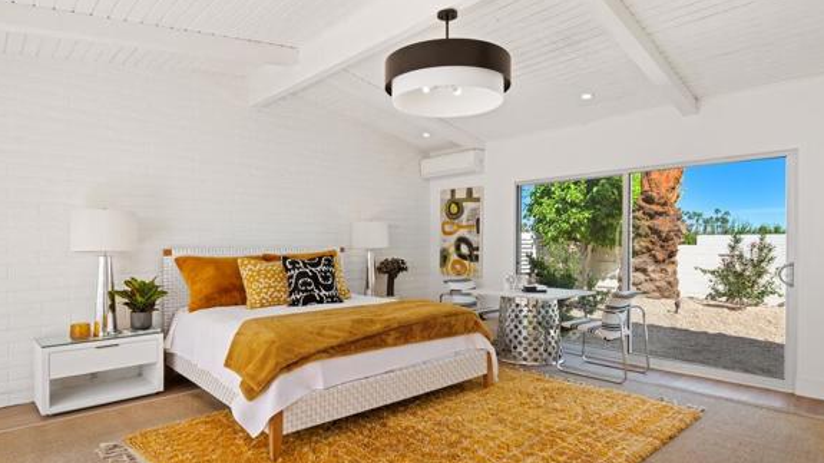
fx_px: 459
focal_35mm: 21
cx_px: 407
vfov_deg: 53.5
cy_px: 253
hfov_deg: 83.9
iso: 64
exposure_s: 1/80
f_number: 8
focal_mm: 18
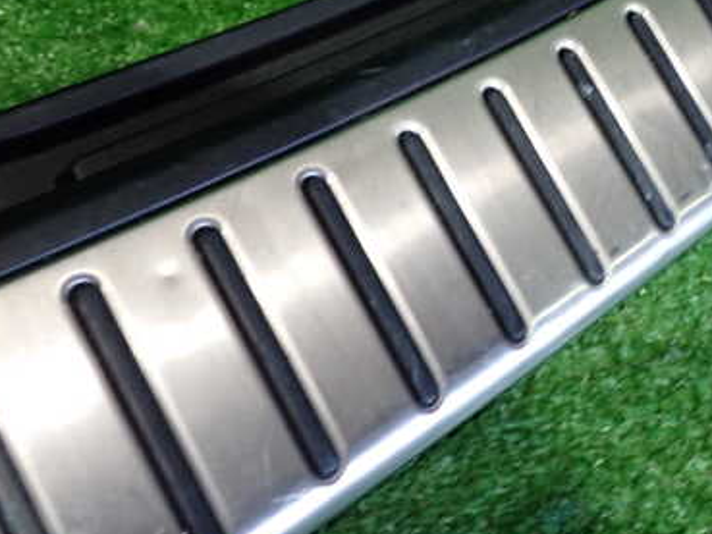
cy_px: 179
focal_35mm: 52
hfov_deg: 36.0
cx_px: 527
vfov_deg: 27.9
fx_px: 1070
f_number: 2.4
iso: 400
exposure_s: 1/30
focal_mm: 5.79
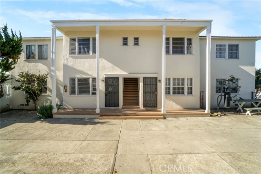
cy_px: 87
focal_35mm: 15
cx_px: 130
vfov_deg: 77.4
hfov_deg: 100.4
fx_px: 109
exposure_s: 1/30
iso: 100
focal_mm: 10
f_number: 22
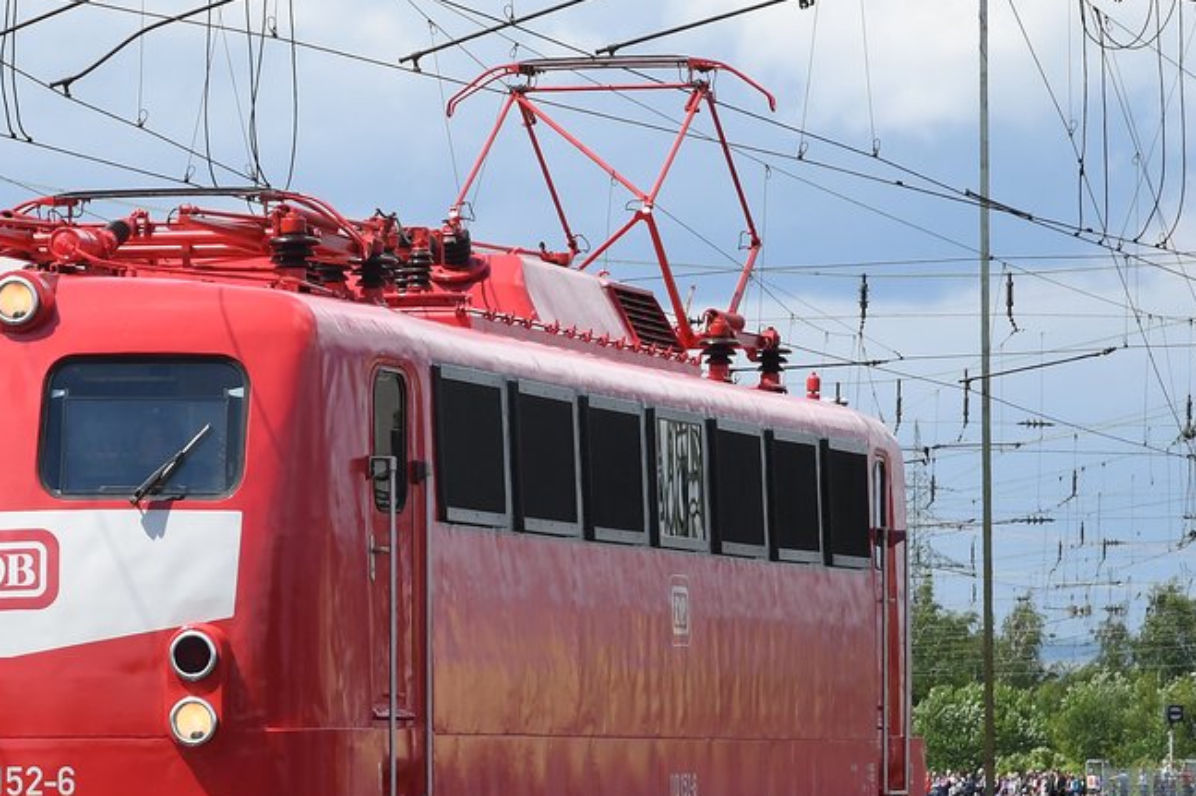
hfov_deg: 10.3
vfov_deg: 6.9
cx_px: 305
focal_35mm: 200
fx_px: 6639
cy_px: 525
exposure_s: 1/800
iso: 320
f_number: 9
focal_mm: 72
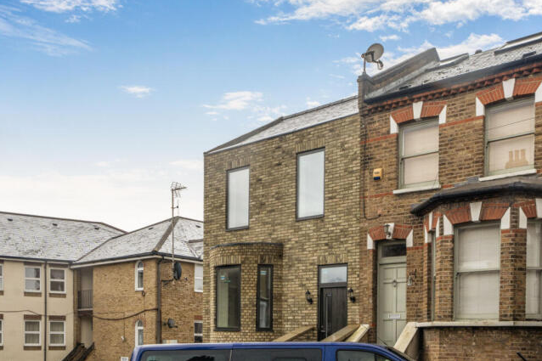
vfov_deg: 35.9
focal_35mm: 37
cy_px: 177
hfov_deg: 51.9
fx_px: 557
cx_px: 271
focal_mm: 24
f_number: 8
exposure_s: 1/160
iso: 400
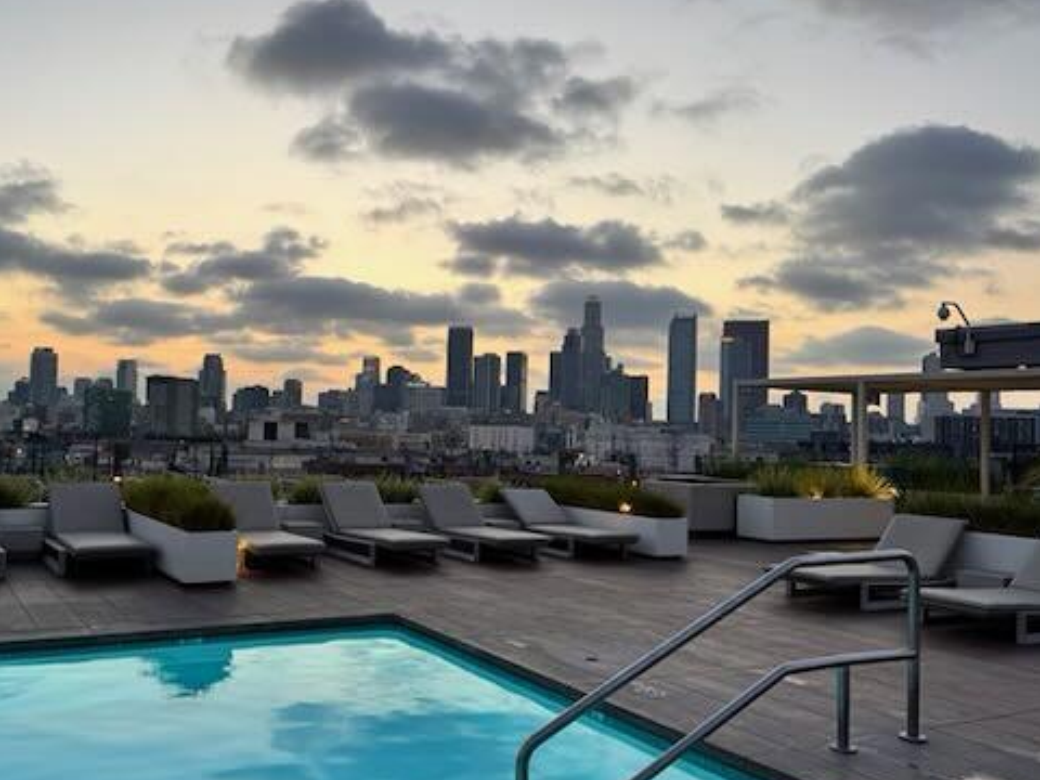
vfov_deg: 44.2
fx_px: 961
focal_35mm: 32
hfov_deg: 56.0
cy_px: 388
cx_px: 375
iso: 64
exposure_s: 1/121
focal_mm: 6.76
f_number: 1.78
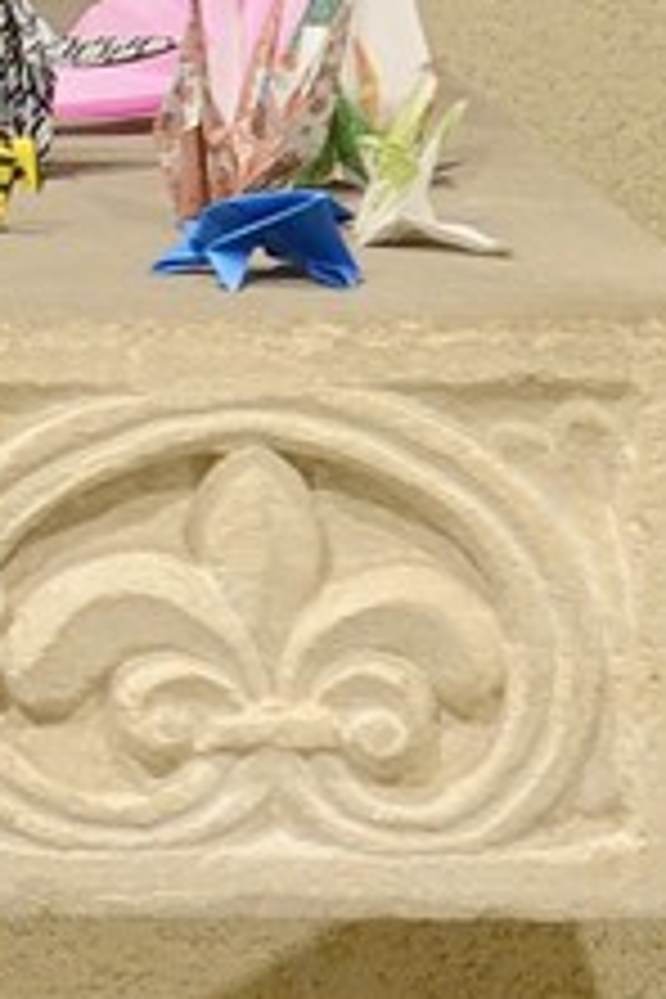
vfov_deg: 7.3
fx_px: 7603
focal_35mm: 274
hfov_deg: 4.8
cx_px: -1264
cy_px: -756
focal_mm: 38
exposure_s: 1/30
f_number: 5.6
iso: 800
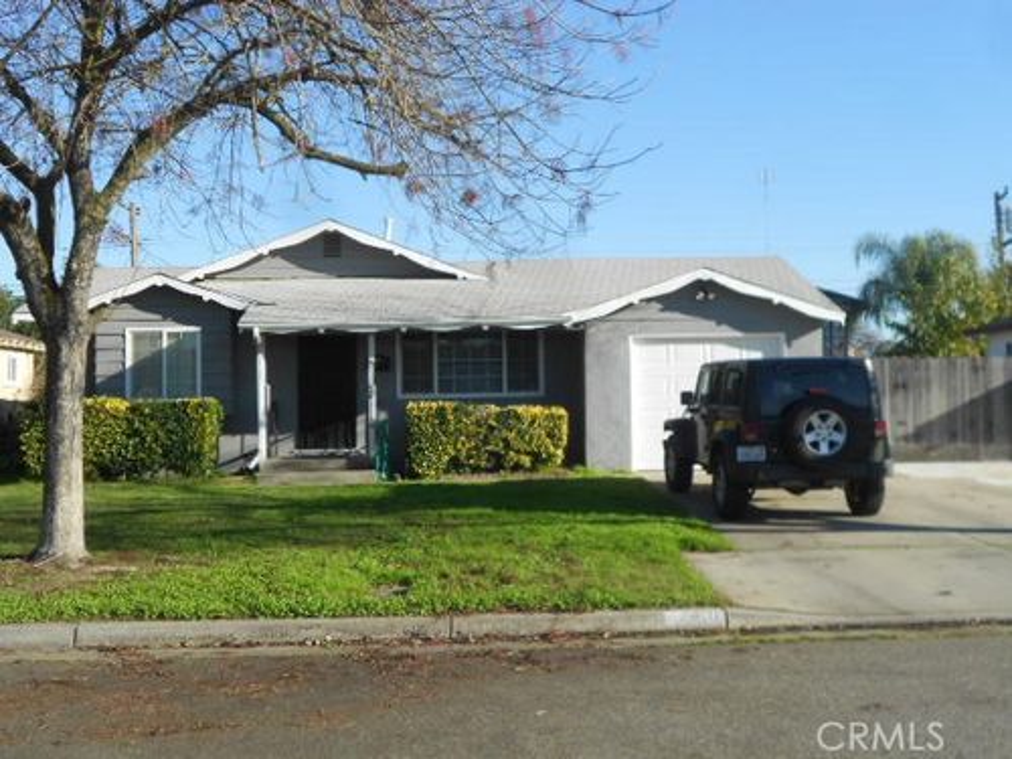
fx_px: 1257
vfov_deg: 33.6
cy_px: 380
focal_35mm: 43
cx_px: 506
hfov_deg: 43.9
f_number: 4.2
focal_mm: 7.7
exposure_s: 1/400
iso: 80
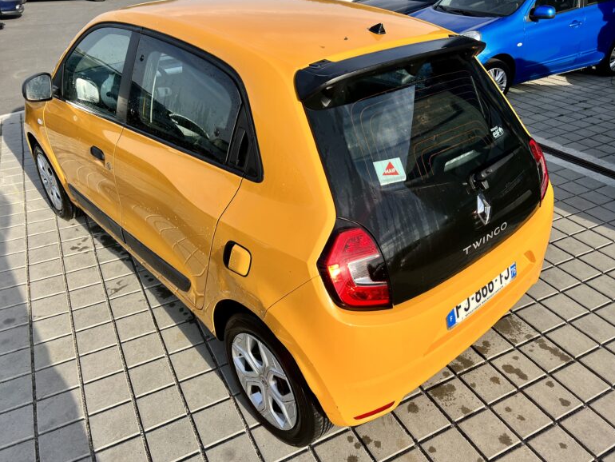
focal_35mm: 27
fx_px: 480
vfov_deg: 51.4
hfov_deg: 65.3
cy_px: 223
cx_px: 306
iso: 50
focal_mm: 5.7
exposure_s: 1/2299
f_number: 1.5
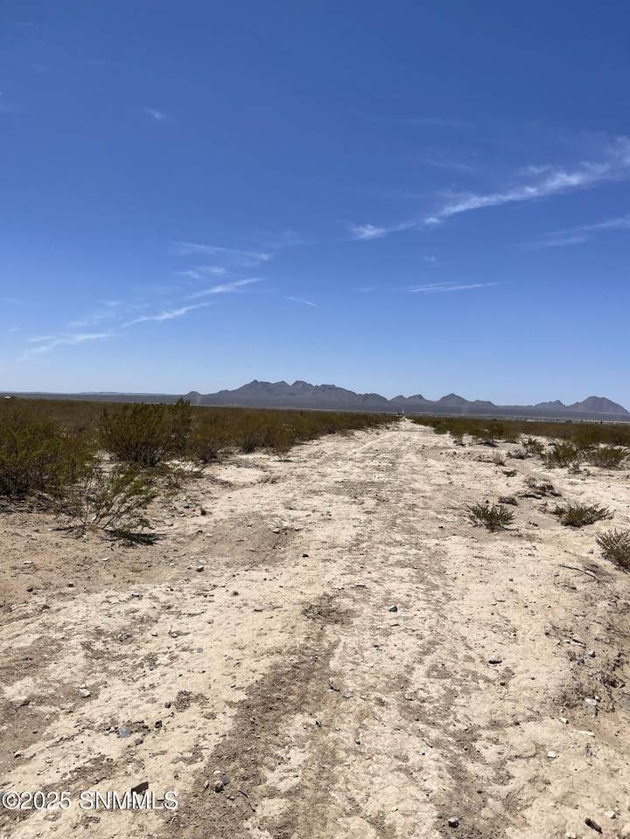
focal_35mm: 25
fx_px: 607
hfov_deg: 54.9
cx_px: 315
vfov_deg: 69.4
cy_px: 420
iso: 32
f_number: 1.6
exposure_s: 1/7937
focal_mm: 5.1
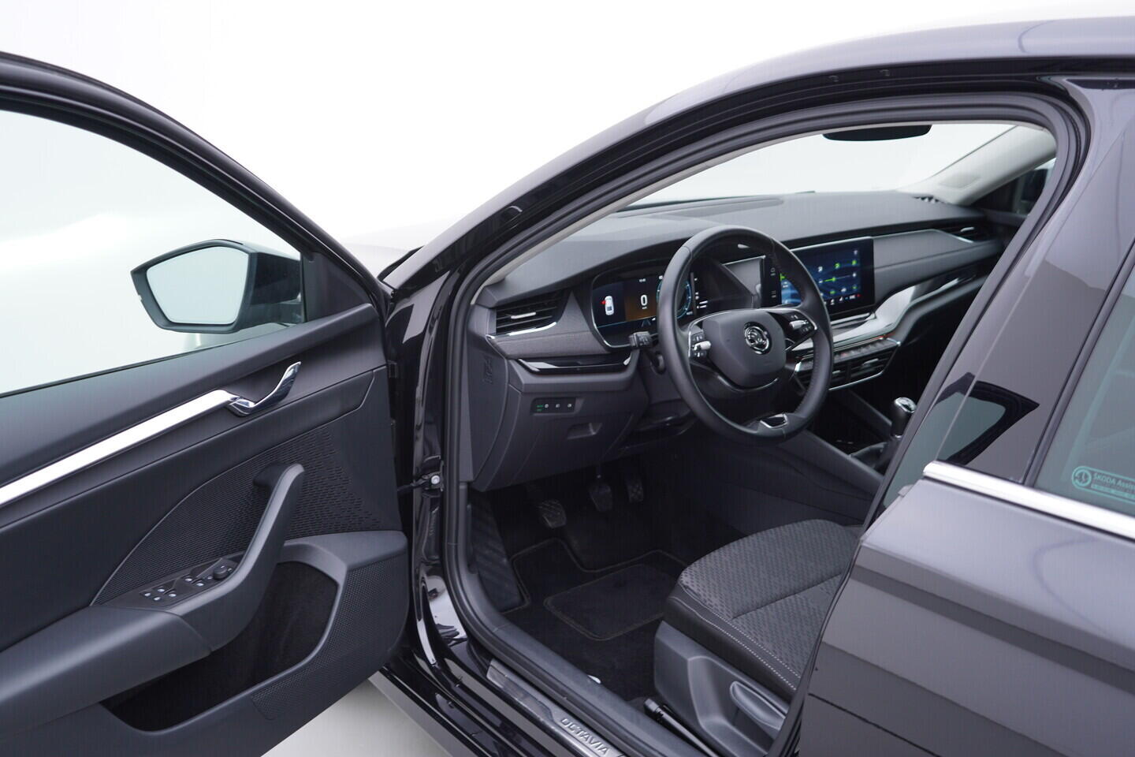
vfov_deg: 36.9
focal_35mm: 36
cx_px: 568
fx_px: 1135
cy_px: 378
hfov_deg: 53.1
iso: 125
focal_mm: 24
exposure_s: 1/50
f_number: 3.2
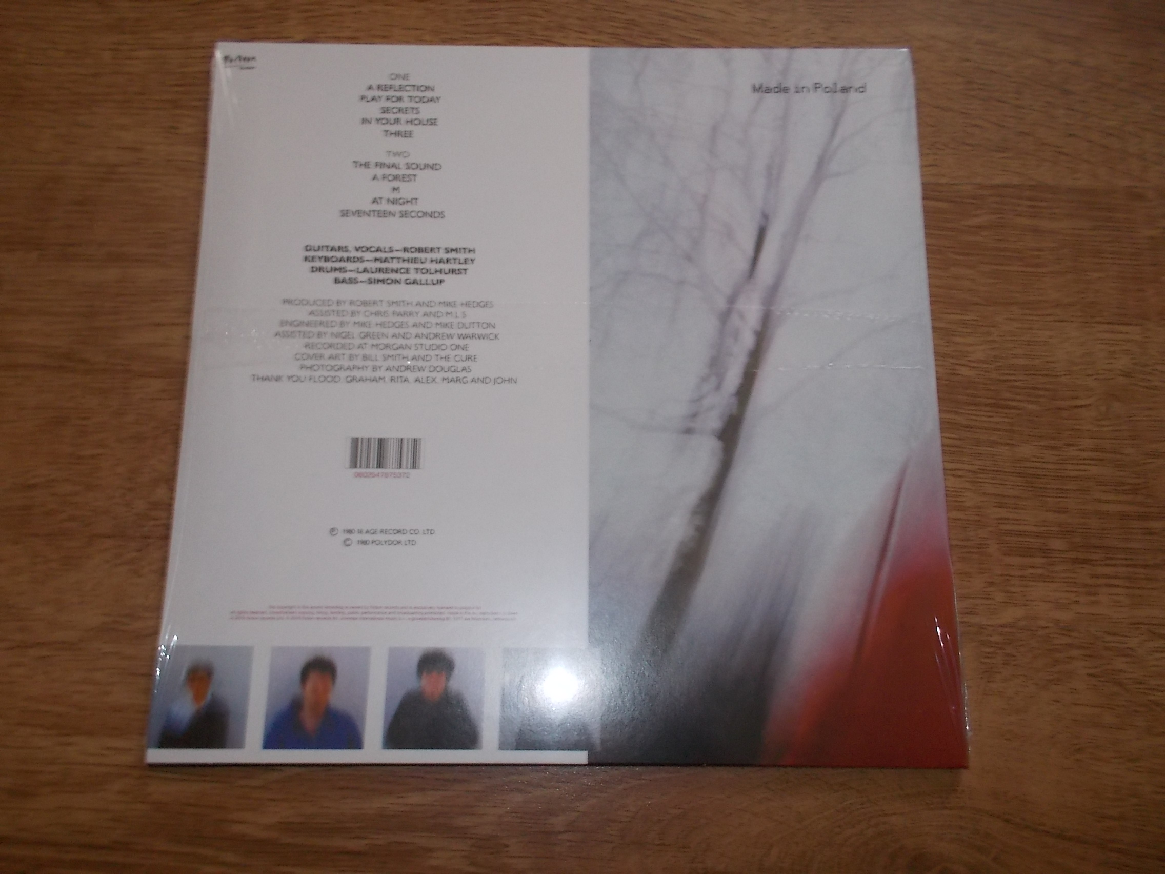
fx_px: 976
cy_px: 437
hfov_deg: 61.7
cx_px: 582
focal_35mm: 29
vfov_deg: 48.2
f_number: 3.3
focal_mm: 4.1
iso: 200
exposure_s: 1/30
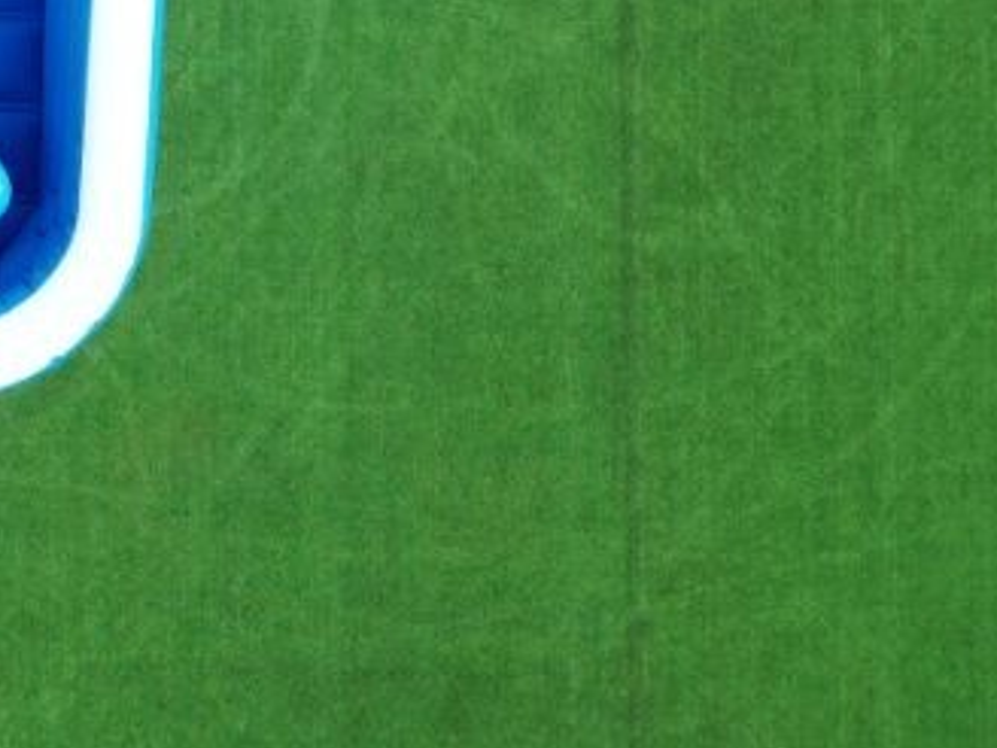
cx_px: -343
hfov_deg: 22.8
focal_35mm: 75
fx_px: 2160
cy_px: -298
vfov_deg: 18.0
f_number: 1.7
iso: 200
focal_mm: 6.72
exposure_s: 1/5000
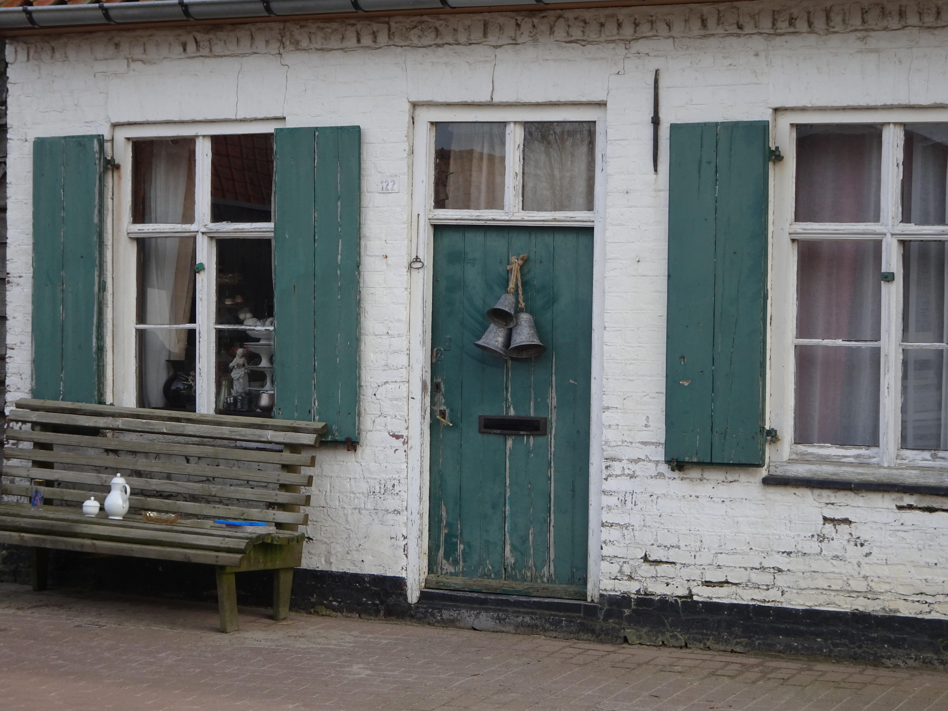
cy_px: 356
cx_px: 474
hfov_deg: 23.0
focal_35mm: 85
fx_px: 2328
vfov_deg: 17.4
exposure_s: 1/125
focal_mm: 14.54
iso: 80
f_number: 5
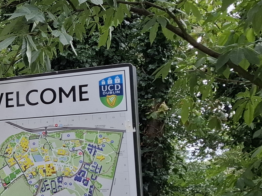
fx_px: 590
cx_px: -87
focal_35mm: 78
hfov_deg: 22.2
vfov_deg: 18.9
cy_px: 98
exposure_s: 1/296
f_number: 1.8
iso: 50
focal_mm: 5.54
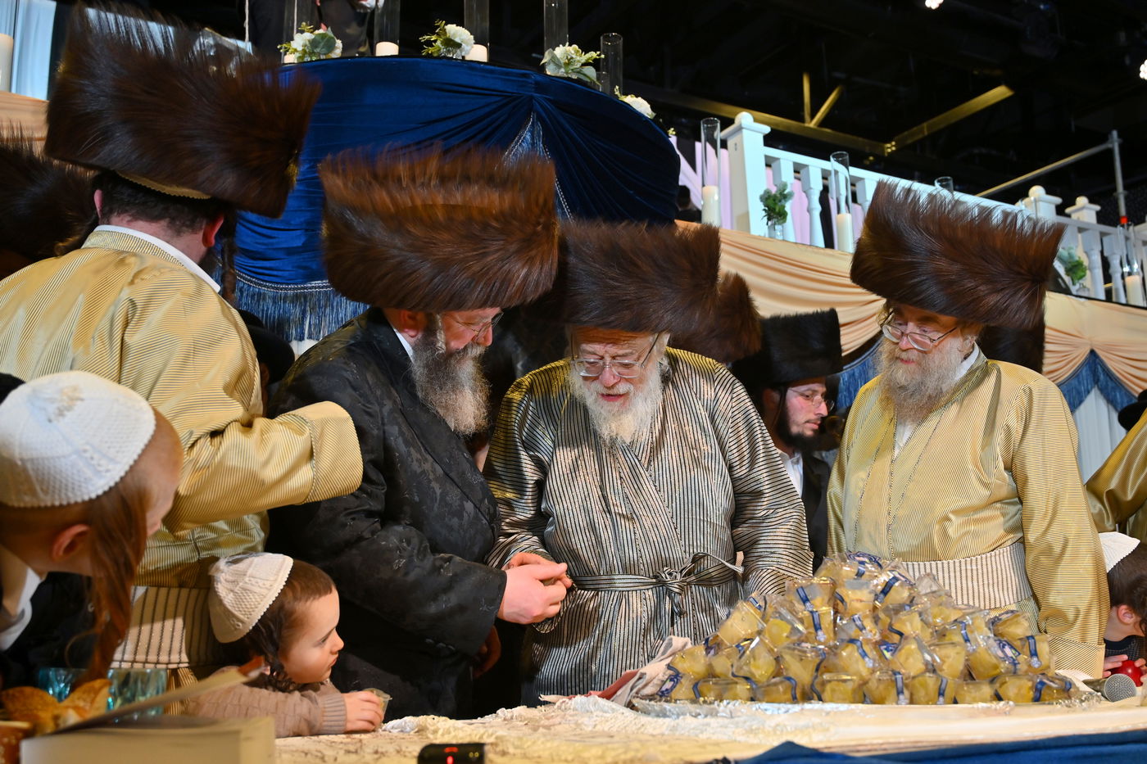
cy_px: 382
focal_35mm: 38
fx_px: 1210
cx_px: 574
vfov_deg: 35.0
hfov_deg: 50.7
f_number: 5
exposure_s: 1/200
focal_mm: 38
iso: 800
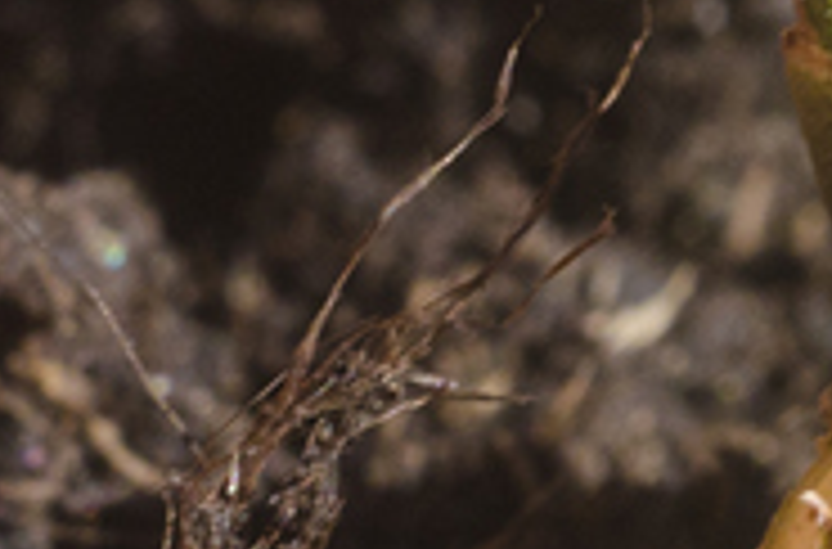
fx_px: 12931
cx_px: 2581
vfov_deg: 2.4
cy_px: 475
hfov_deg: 3.6
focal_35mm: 561
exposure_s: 1/200
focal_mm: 55
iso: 200
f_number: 11
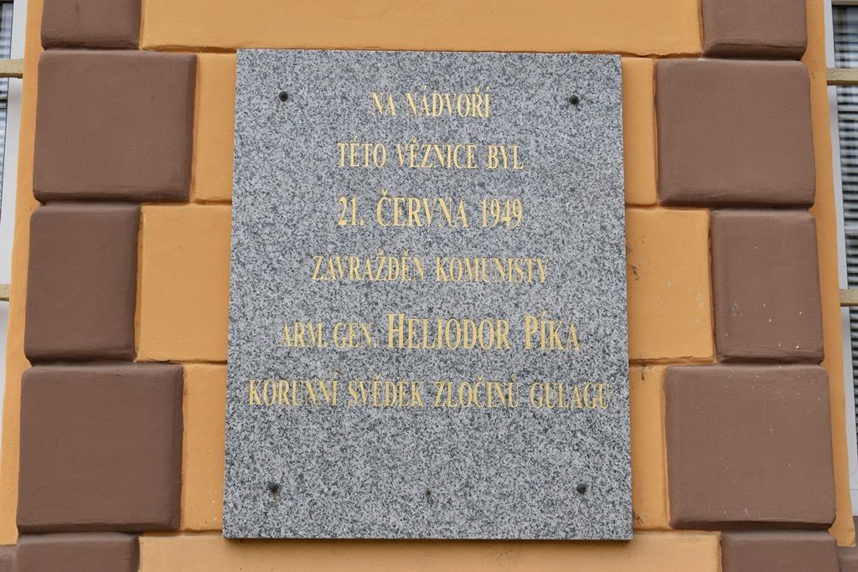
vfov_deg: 22.6
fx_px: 1430
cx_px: 429
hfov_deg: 33.4
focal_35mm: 60
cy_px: 286
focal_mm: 40
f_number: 7.1
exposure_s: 1/200
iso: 100
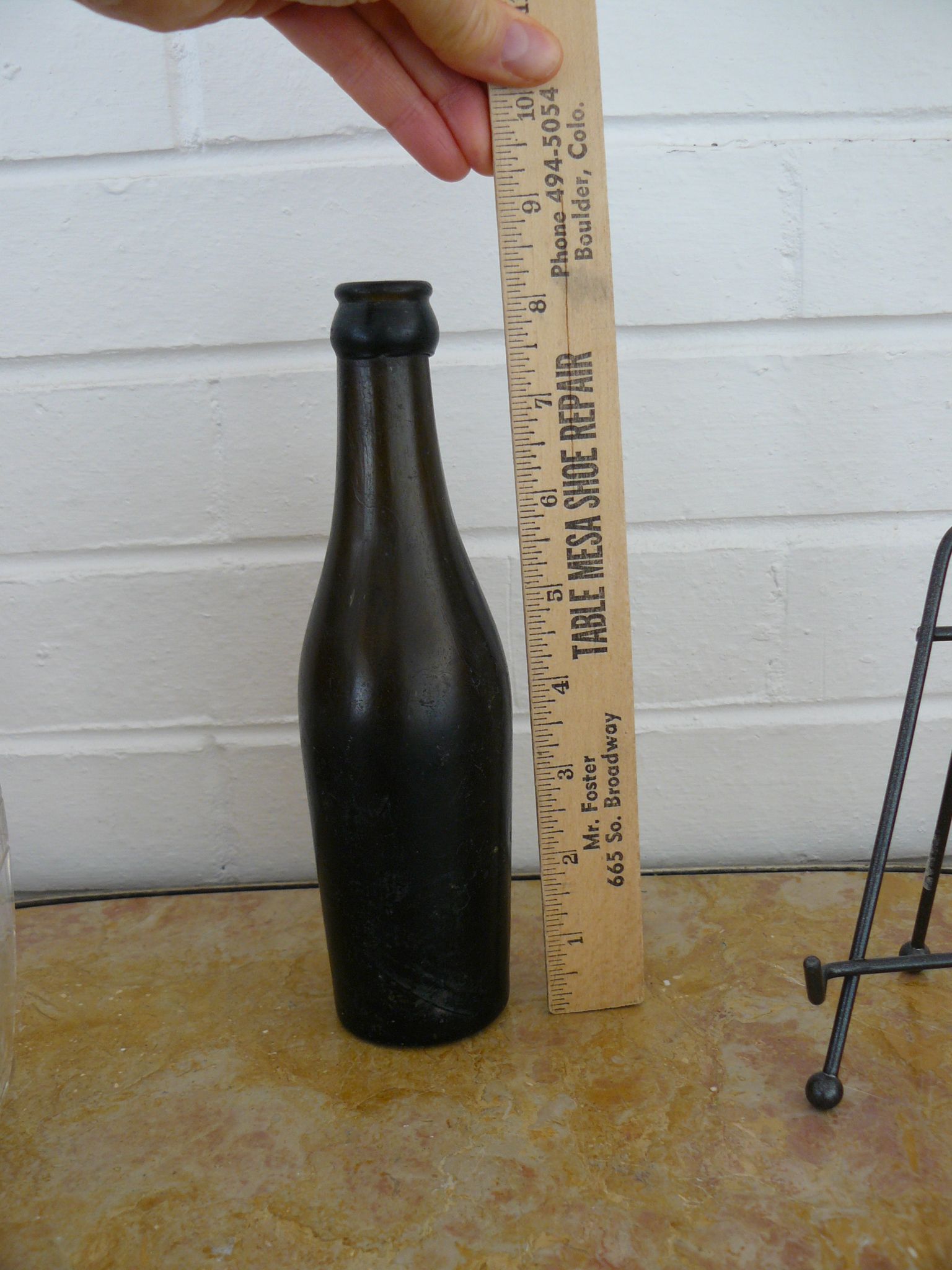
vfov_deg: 51.4
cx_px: 476
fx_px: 1320
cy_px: 635
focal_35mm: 36
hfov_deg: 39.7
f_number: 2.8
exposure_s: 1/40
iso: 100
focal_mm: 6
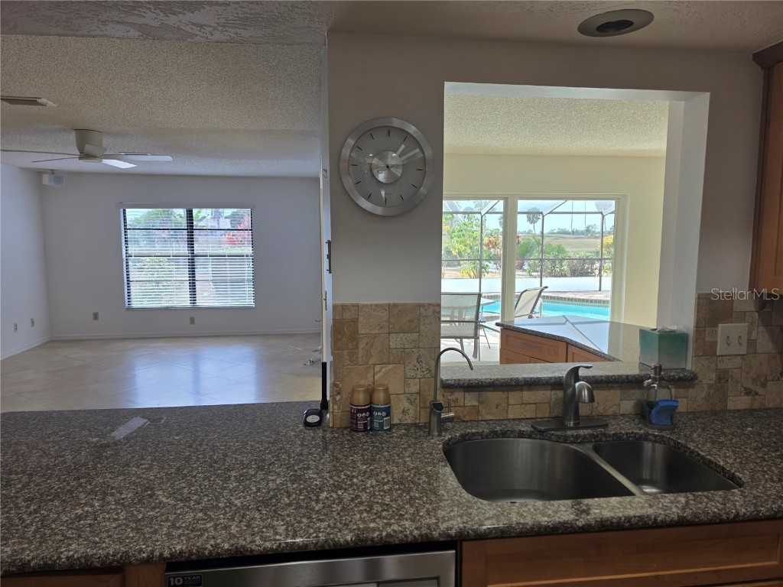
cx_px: 392
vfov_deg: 58.9
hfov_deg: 73.9
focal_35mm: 23
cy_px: 294
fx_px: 520
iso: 40
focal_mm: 6.3
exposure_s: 1/120
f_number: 1.7
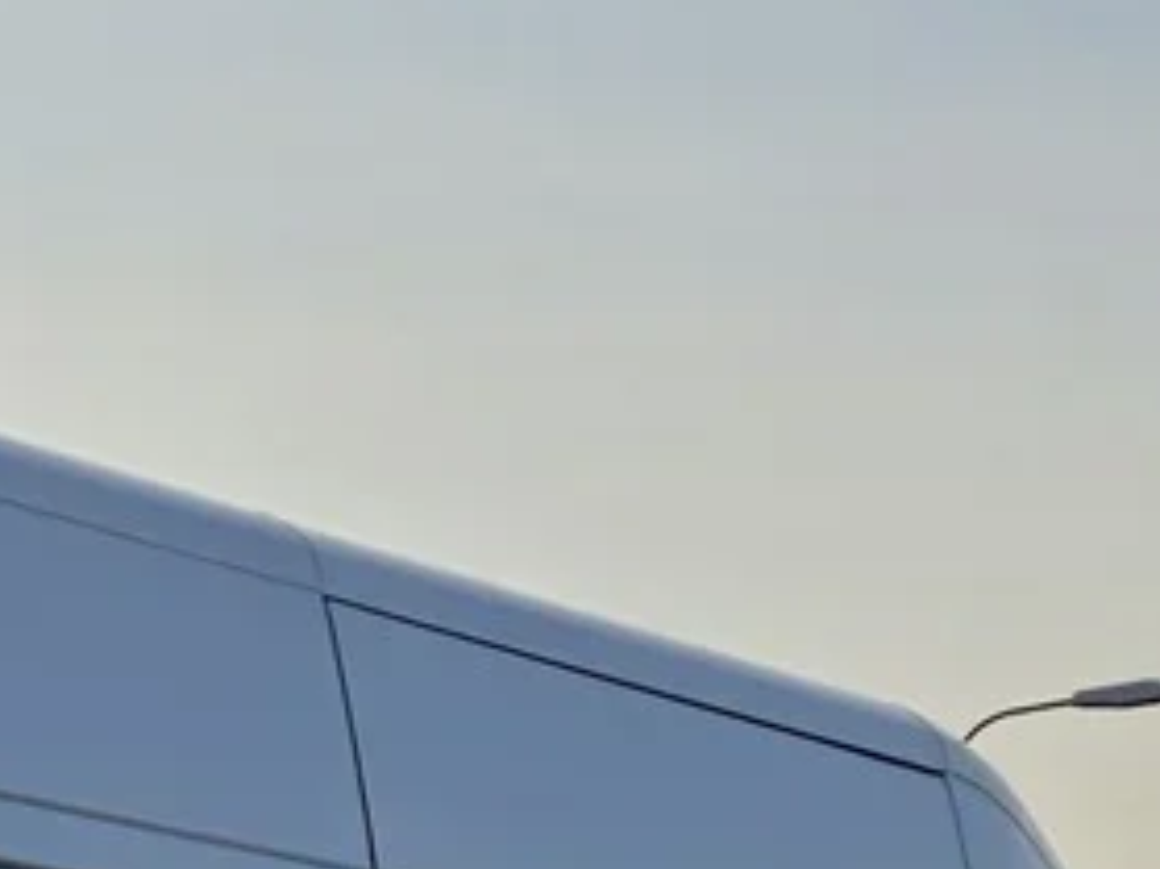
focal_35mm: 132
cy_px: 1642
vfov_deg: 10.5
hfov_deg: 12.9
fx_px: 4421
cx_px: -1222
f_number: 1.8
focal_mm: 5.4
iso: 25
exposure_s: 1/788
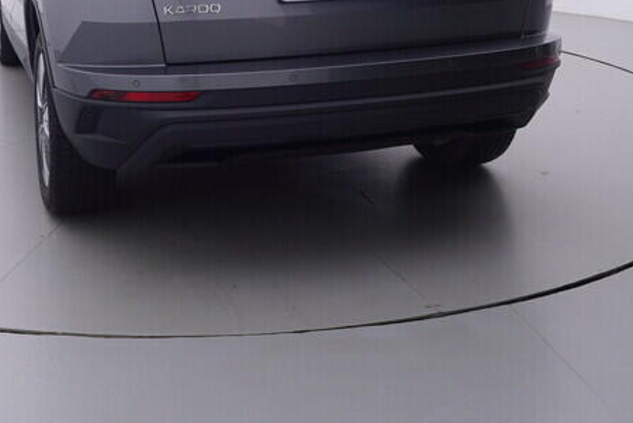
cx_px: 194
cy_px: -24
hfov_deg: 38.2
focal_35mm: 51
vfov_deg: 24.9
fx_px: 899
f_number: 5
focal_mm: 15
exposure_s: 1/80
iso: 200
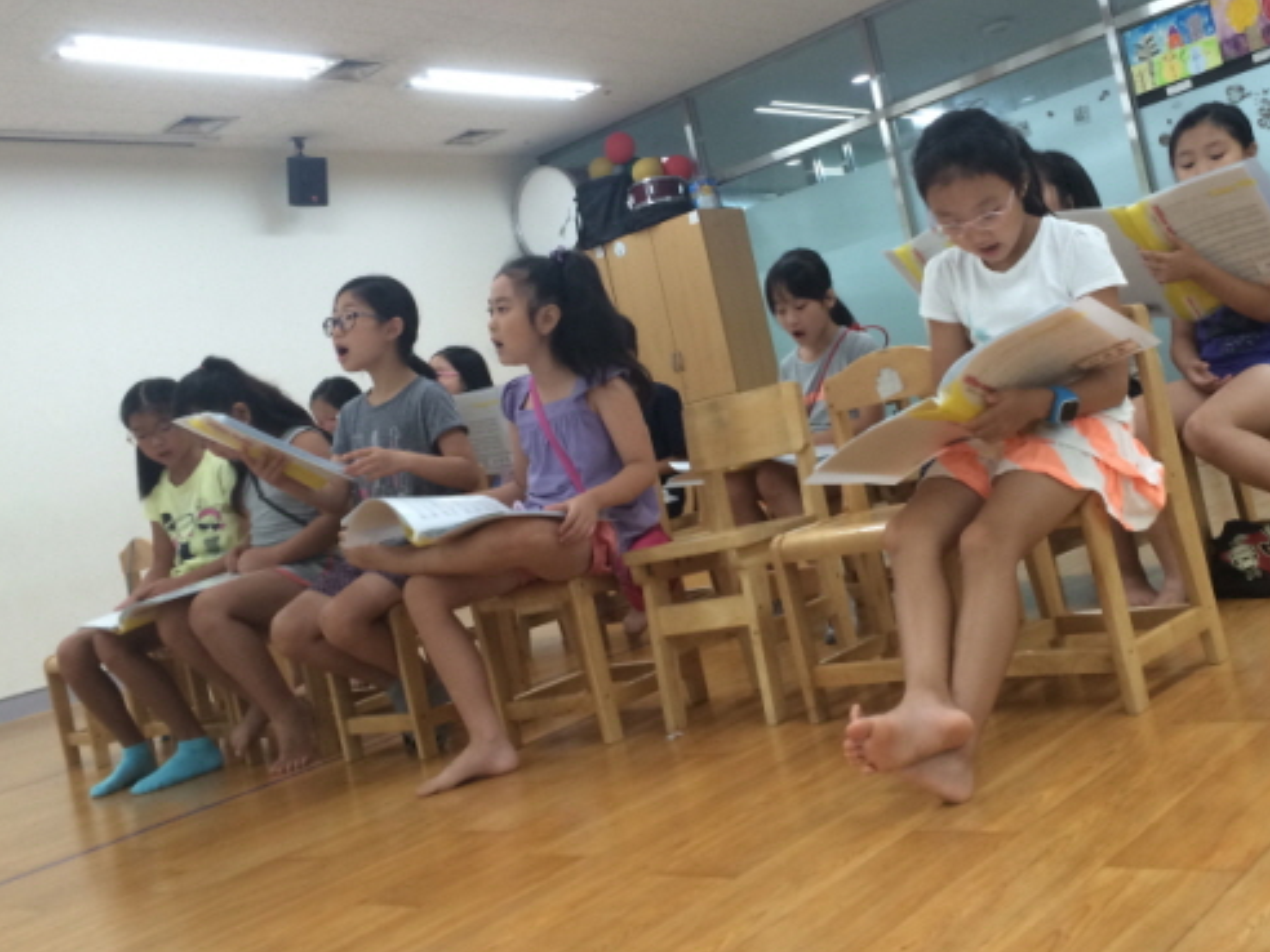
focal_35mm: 39
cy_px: 410
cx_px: 736
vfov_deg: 36.8
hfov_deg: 47.7
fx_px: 1431
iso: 40
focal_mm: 4.12
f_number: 2.2
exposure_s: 1/40
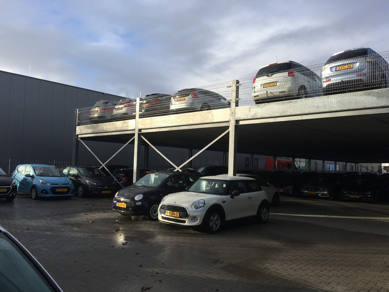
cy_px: 151
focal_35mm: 30
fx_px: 337
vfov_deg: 46.8
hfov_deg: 60.0
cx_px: 190
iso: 25
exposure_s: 1/1261
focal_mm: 4.15
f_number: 2.2
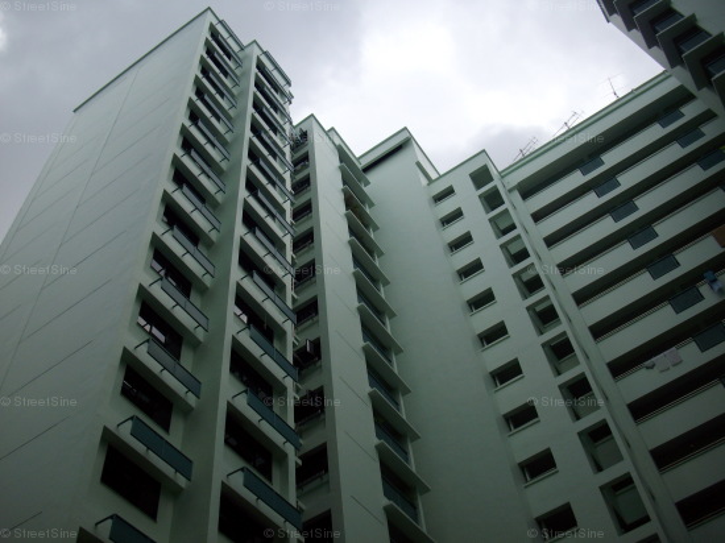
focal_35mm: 37
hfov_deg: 50.2
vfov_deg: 38.6
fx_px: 775
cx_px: 362
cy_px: 272
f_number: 5.6
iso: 80
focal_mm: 6.2
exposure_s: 1/500
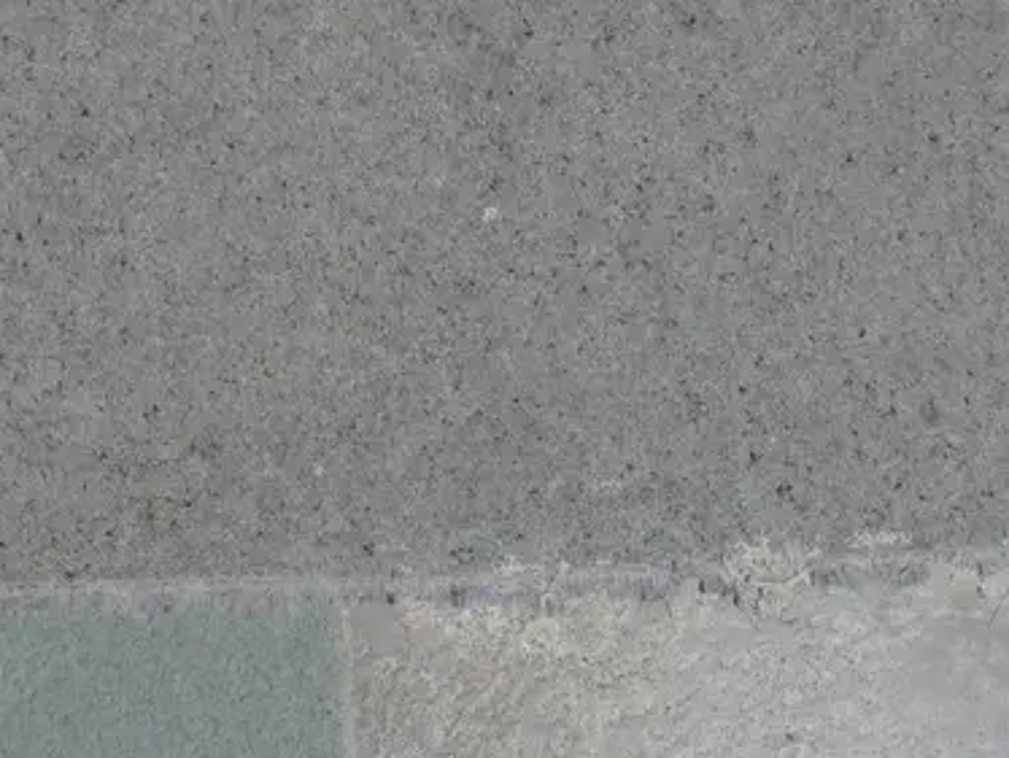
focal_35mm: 93
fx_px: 2713
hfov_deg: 21.1
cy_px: 425
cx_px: 491
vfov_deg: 15.9
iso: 400
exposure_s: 1/60
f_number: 4
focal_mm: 17
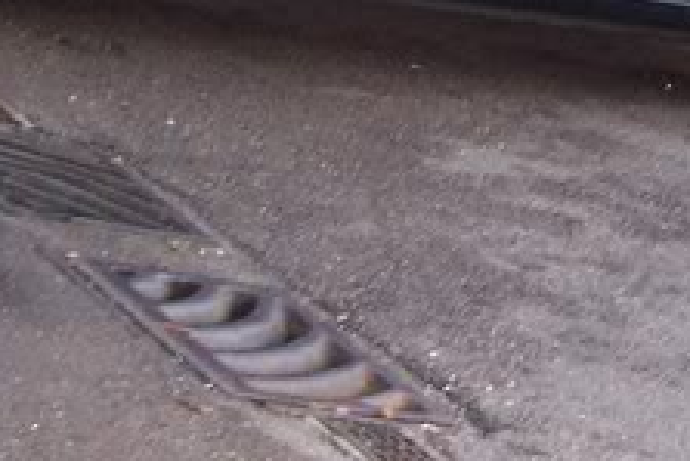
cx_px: 560
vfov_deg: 10.7
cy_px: 12
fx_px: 2436
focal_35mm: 127
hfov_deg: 16.0
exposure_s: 1/60
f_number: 2.7
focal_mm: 5.6
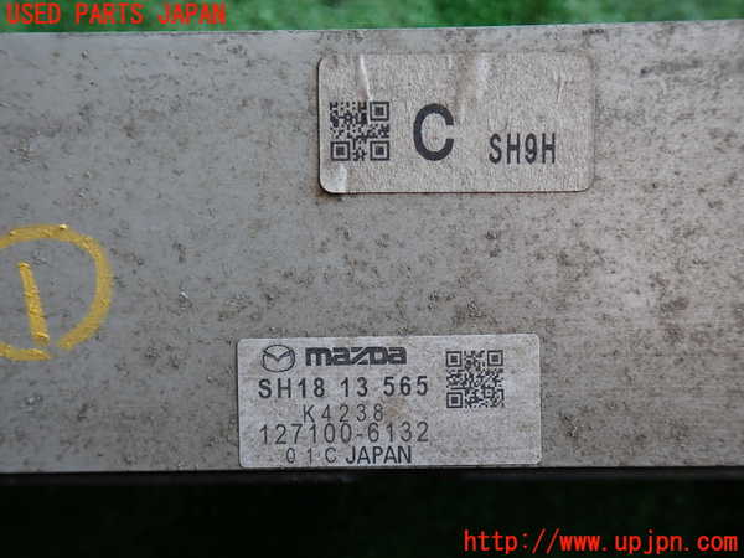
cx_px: 372
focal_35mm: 30
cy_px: 279
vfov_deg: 46.8
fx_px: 645
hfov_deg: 60.0
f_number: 2.3
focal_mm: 5.4
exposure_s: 1/60
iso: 100
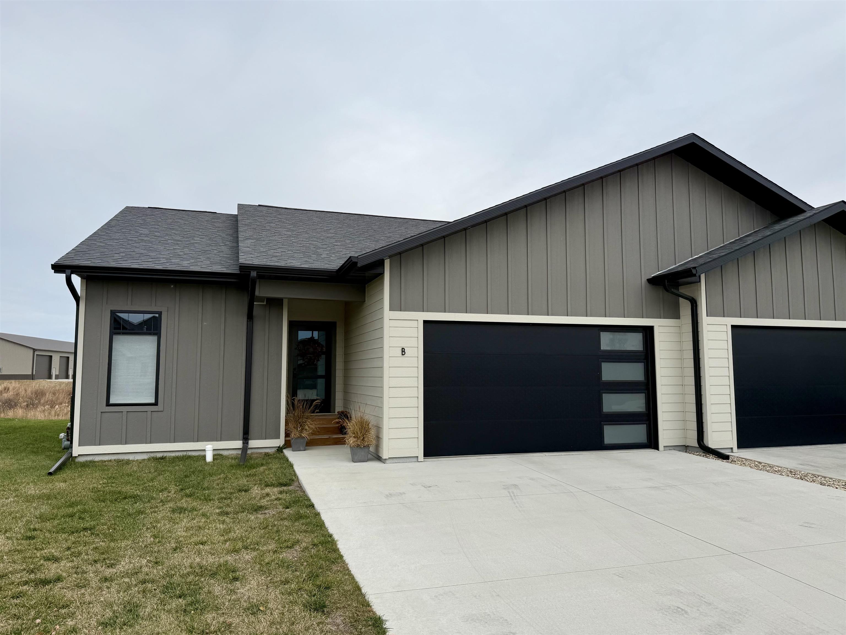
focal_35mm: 24
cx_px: 423
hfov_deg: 71.6
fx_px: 586
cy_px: 318
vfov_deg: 56.8
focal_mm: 6.76
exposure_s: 1/2907
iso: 80
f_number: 1.78
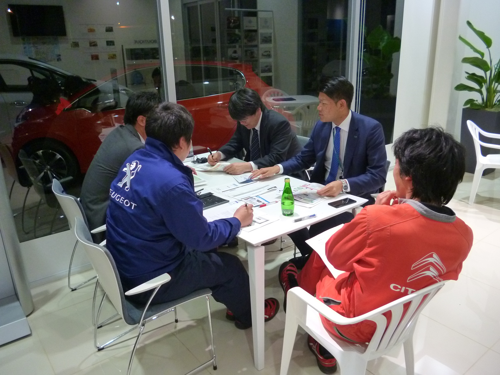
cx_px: 250
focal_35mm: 28
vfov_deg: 49.7
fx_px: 404
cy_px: 188
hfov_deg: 63.4
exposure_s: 1/30
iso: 400
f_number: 3.1
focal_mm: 5
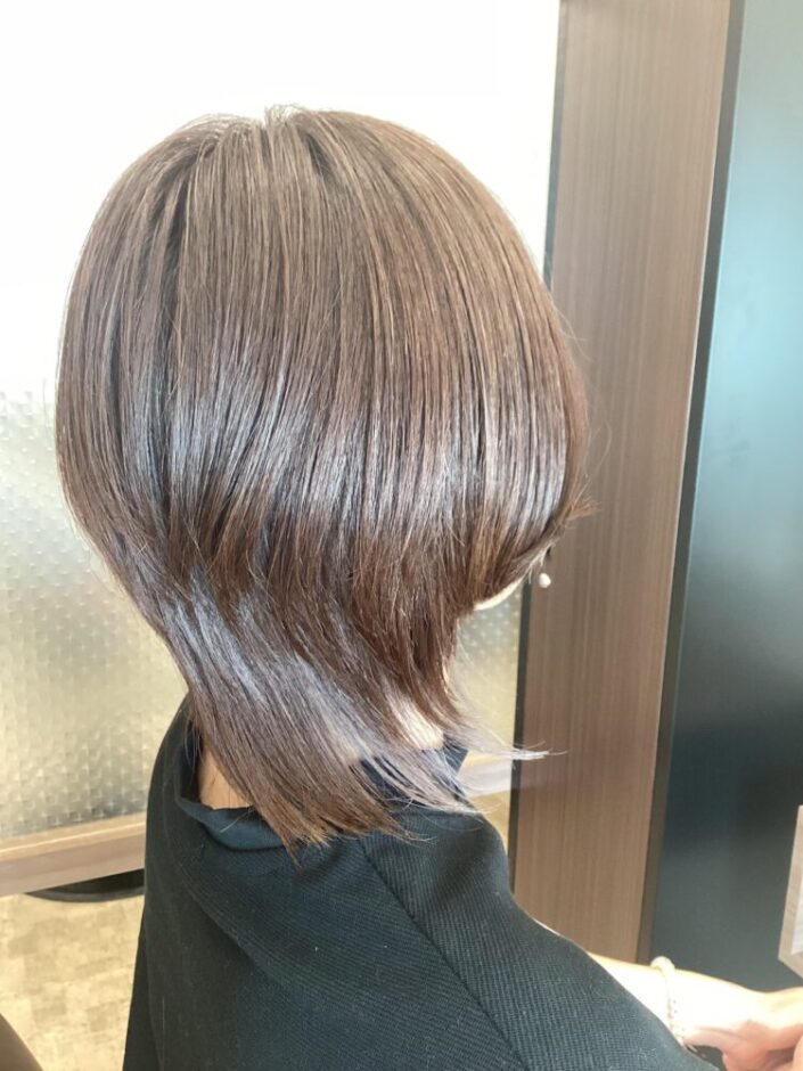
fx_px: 959
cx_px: 402
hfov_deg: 45.4
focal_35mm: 31
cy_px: 536
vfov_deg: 58.4
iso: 160
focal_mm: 3.3
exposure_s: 1/50
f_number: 2.4
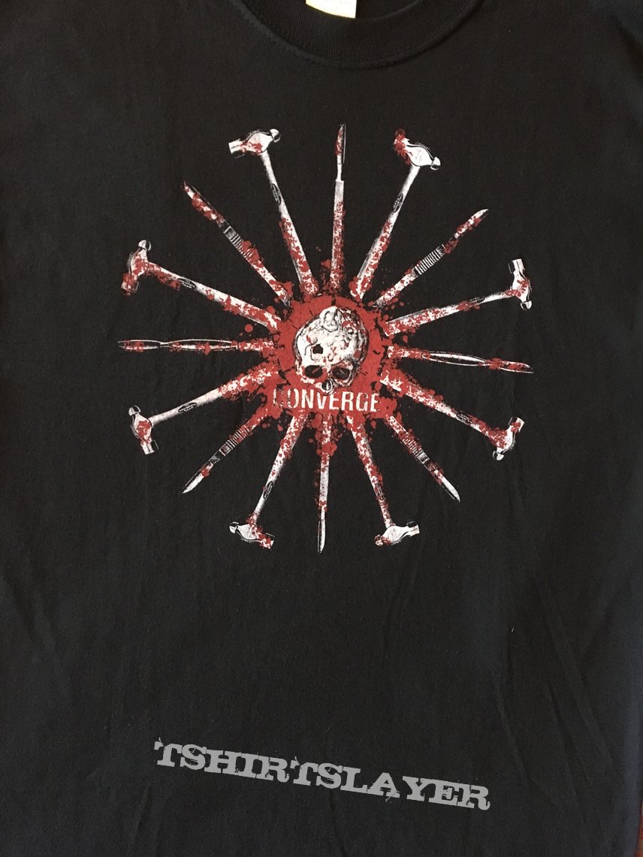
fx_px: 718
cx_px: 322
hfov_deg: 48.2
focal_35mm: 29
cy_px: 428
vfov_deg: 61.7
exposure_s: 1/17
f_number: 2.2
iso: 640
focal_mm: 4.15
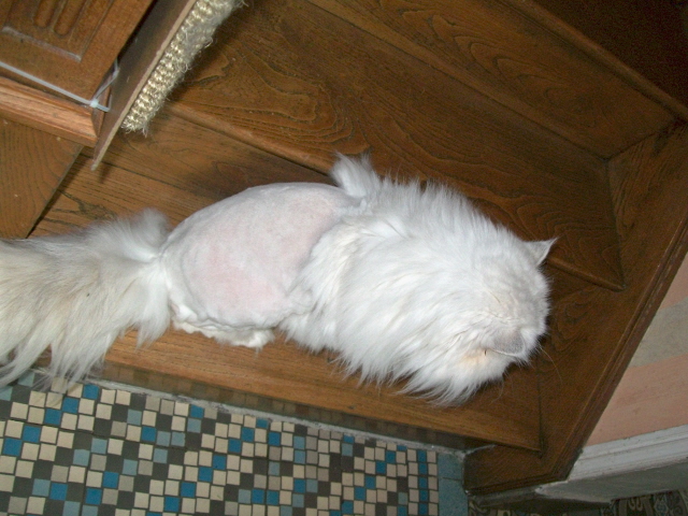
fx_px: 716
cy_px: 258
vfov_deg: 39.7
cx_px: 344
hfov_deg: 51.4
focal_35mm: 36
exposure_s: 1/30
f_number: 2.7
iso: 80
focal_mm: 6
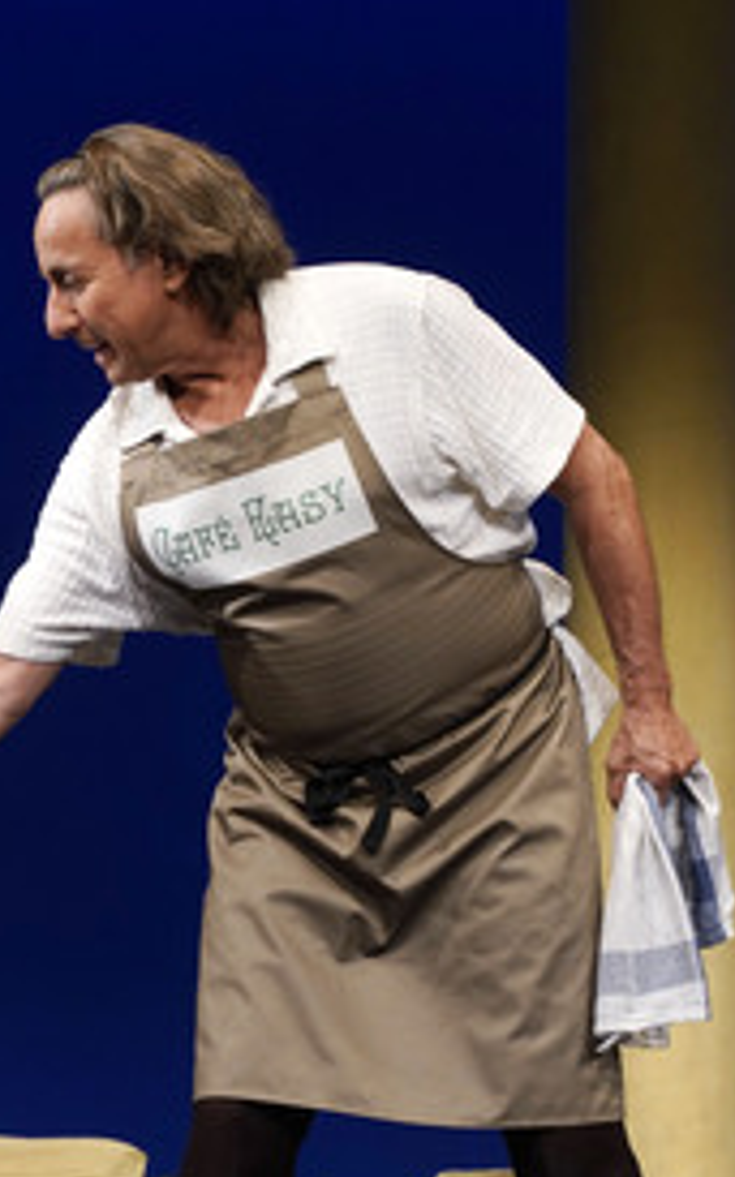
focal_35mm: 221
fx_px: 7090
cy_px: 640
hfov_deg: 5.9
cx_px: -71
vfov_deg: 9.5
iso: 1600
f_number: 8
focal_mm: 132
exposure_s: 1/160
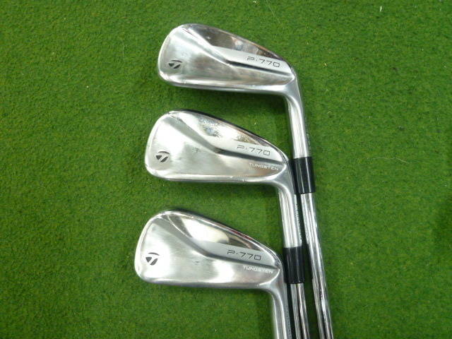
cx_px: 226
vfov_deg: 54.9
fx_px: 326
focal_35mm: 25
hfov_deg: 69.4
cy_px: 170
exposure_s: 1/30
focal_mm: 4.5
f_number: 2.8
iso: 400
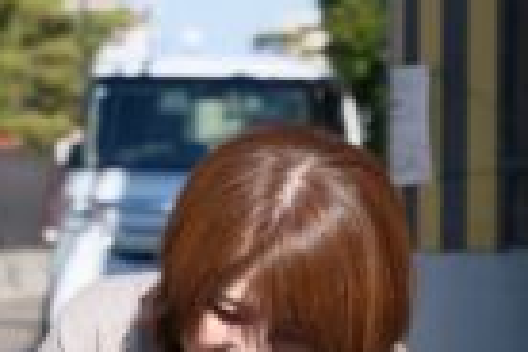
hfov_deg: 5.9
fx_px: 5089
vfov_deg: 3.9
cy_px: 538
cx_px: 138
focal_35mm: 347
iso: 320
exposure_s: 1/950
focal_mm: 64.3
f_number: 5.6
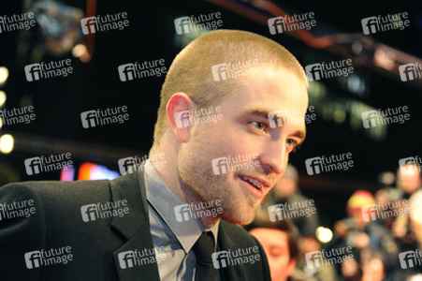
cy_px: 140
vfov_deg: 13.0
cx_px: 211
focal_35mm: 105
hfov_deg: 19.5
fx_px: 1230
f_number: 5.6
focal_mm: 105
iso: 1250
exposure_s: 1/25
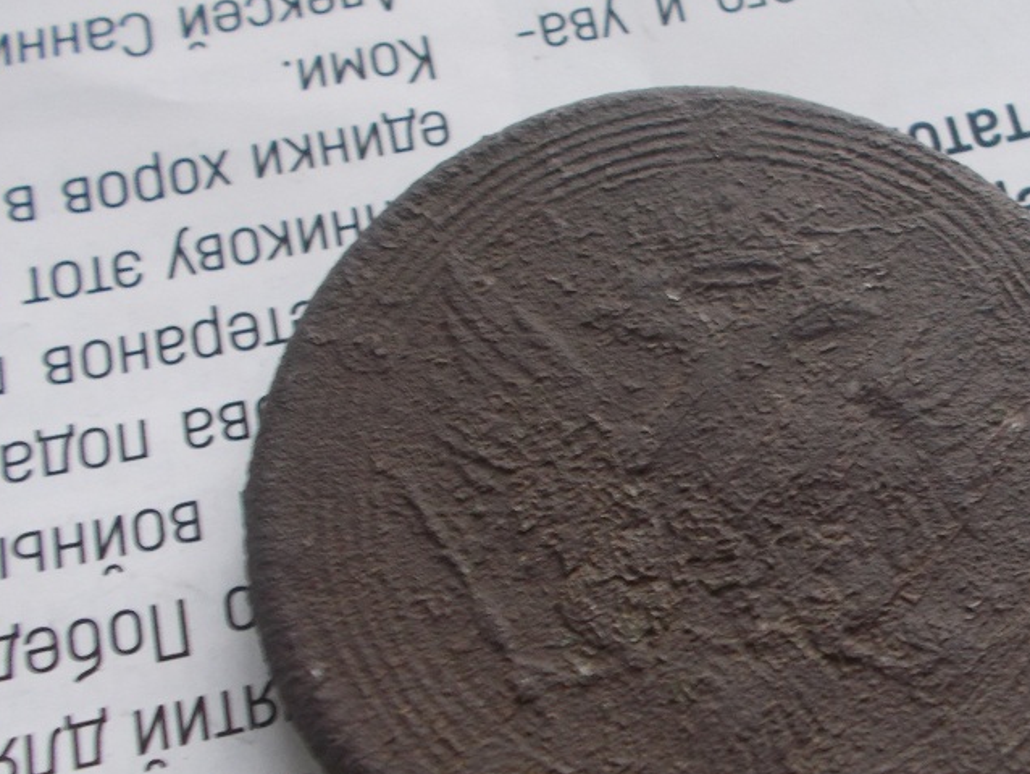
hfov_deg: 39.5
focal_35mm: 47
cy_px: 473
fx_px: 1399
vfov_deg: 30.8
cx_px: 757
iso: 200
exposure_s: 1/15
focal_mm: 5.3
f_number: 3.4
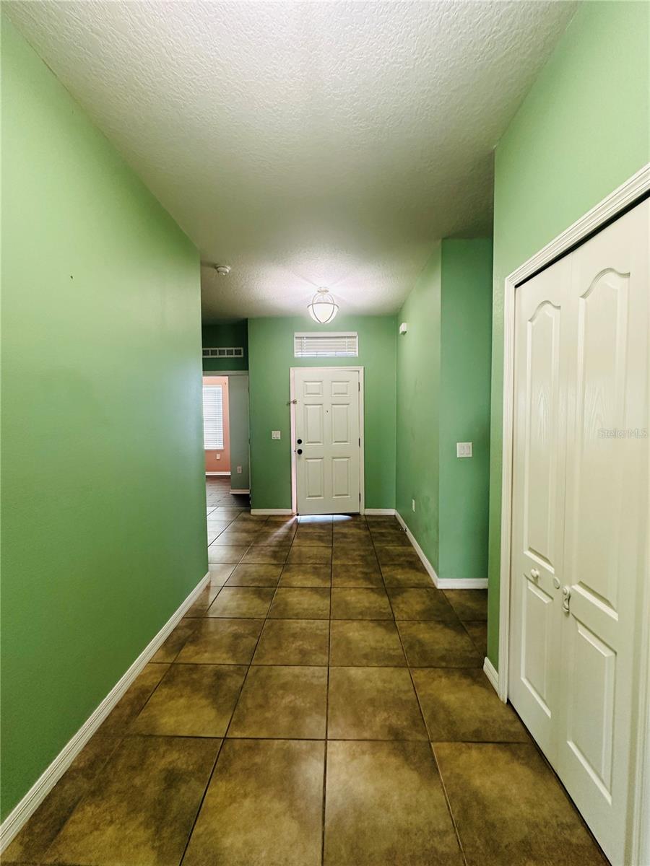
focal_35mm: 14
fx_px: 351
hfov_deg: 85.7
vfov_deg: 102.1
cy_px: 433
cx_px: 325
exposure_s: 1/60
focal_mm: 2.22
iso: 250
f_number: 2.2
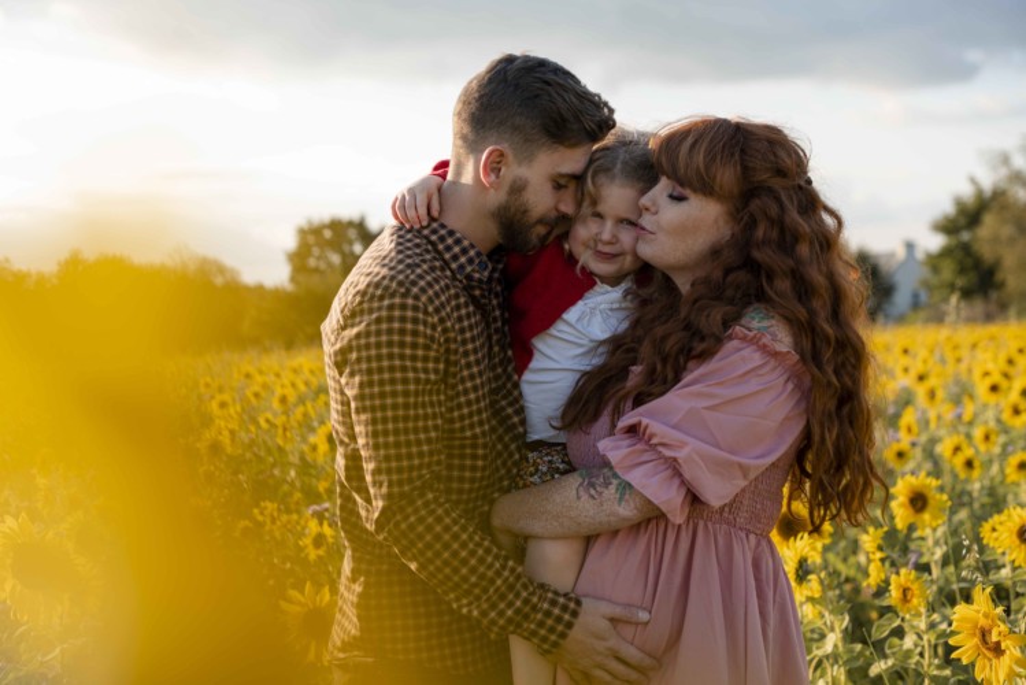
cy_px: 342
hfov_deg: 39.6
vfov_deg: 27.0
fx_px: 1425
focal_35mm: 50
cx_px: 513
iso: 160
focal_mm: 50
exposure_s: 1/1000
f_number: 3.2
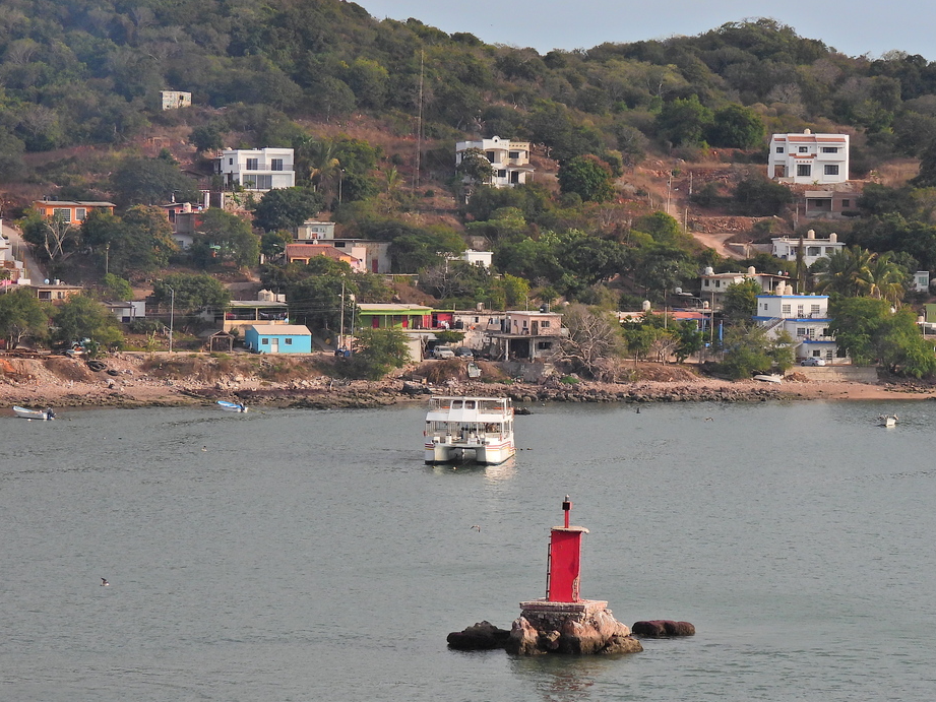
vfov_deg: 11.2
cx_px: 565
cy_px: 308
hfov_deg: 14.9
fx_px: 3570
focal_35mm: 132
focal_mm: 17
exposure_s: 1/800
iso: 100
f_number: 4
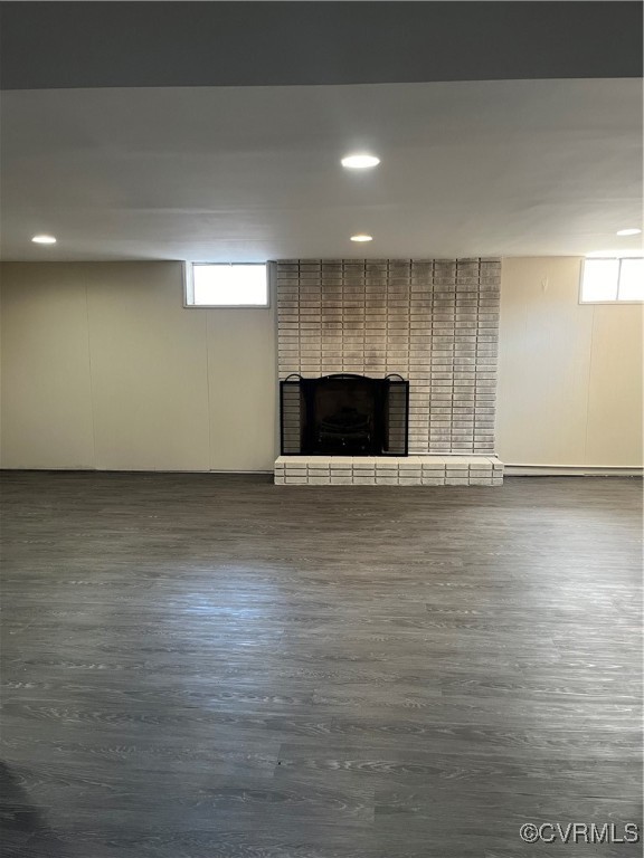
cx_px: 322
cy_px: 429
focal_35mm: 26
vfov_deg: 67.3
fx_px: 645
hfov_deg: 53.1
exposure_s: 1/60
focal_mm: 5.1
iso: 320
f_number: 1.6
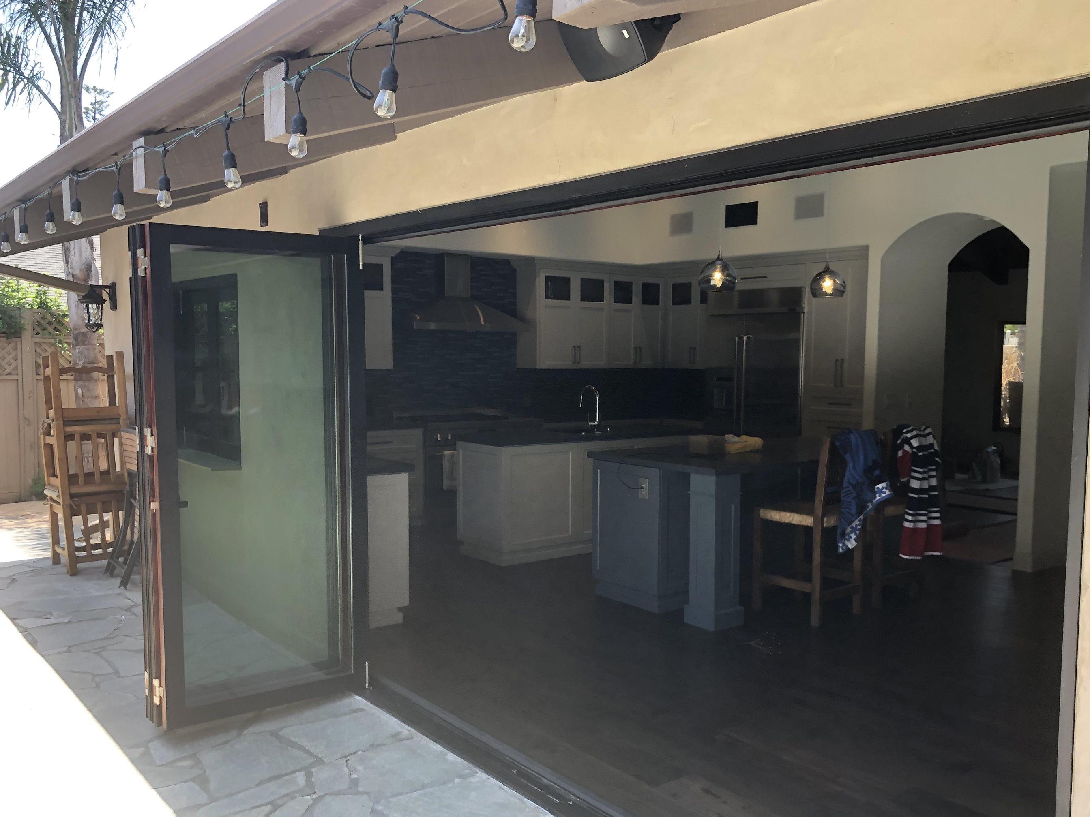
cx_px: 613
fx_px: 1008
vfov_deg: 44.1
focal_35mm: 32
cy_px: 449
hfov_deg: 56.6
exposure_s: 1/120
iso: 25
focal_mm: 4
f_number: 1.8
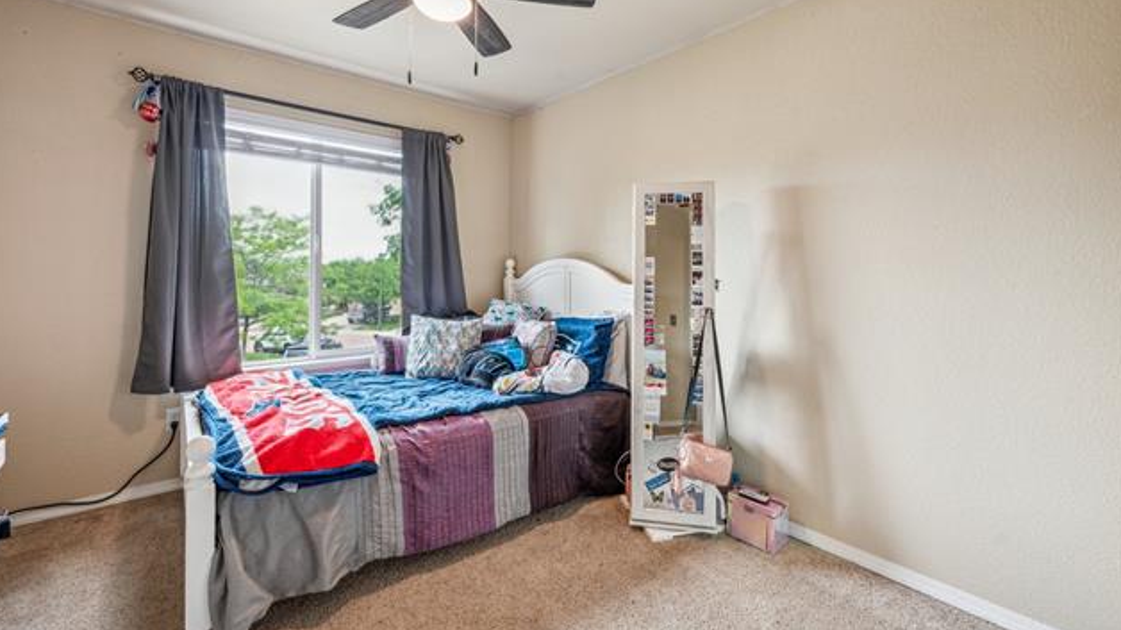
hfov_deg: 99.4
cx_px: 560
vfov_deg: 66.8
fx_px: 476
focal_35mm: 16
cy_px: 273
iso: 100
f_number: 9
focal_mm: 15
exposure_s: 1/2
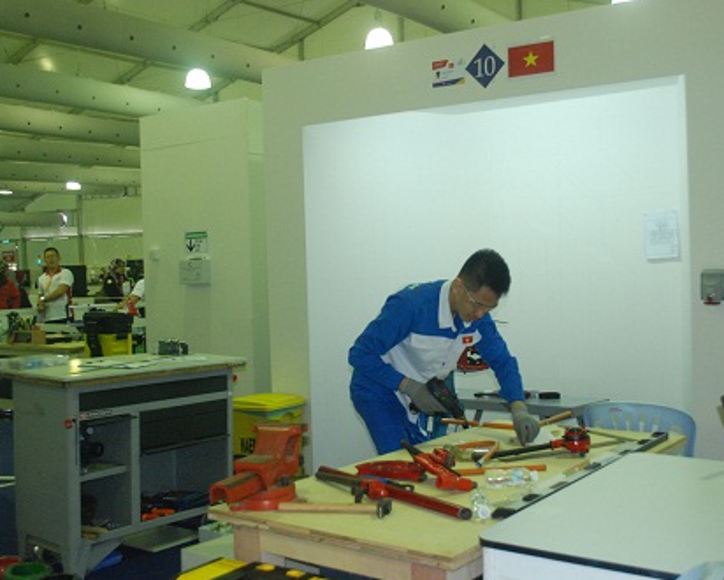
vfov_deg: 36.5
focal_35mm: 41
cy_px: 290
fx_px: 879
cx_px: 387
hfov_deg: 44.7
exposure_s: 1/80
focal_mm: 24
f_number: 5.6
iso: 1250
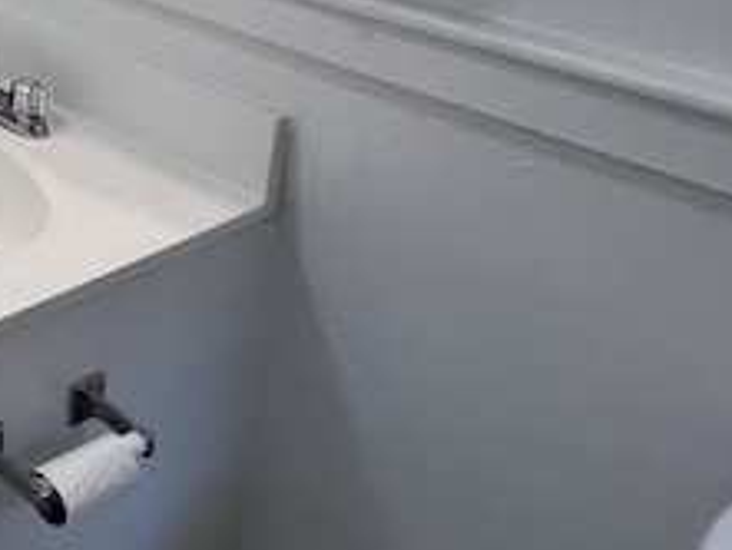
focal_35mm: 47
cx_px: -447
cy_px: -179
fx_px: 994
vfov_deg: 26.0
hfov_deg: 25.6
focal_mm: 1.57
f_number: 1.8
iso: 80
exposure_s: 1/120
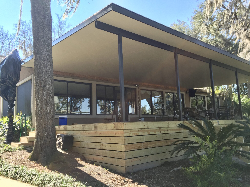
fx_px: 209
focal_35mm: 29
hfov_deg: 61.7
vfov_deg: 48.2
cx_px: 125
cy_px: 94
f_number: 2.2
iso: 32
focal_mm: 4.15
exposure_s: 1/324
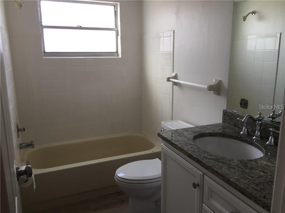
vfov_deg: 48.2
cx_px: 142
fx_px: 239
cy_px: 106
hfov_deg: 61.7
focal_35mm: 29
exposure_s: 1/60
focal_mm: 4.15
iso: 40
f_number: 2.2
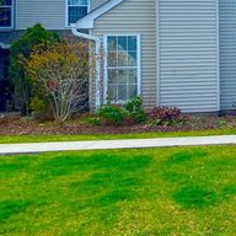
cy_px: 60
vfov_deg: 28.2
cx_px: 301
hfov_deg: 25.0
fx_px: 463
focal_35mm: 60
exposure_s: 1/2141
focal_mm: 4.25
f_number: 1.8
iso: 32
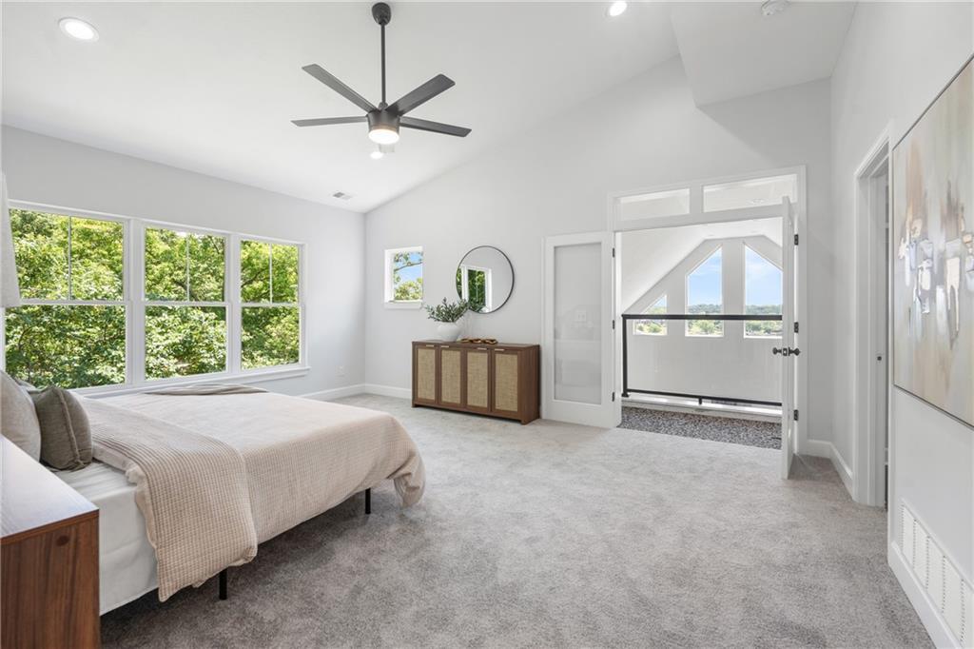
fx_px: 433
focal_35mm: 16
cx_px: 487
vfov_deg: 73.7
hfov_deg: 96.8
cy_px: 324
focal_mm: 16
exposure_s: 1/30
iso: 200
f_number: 7.1
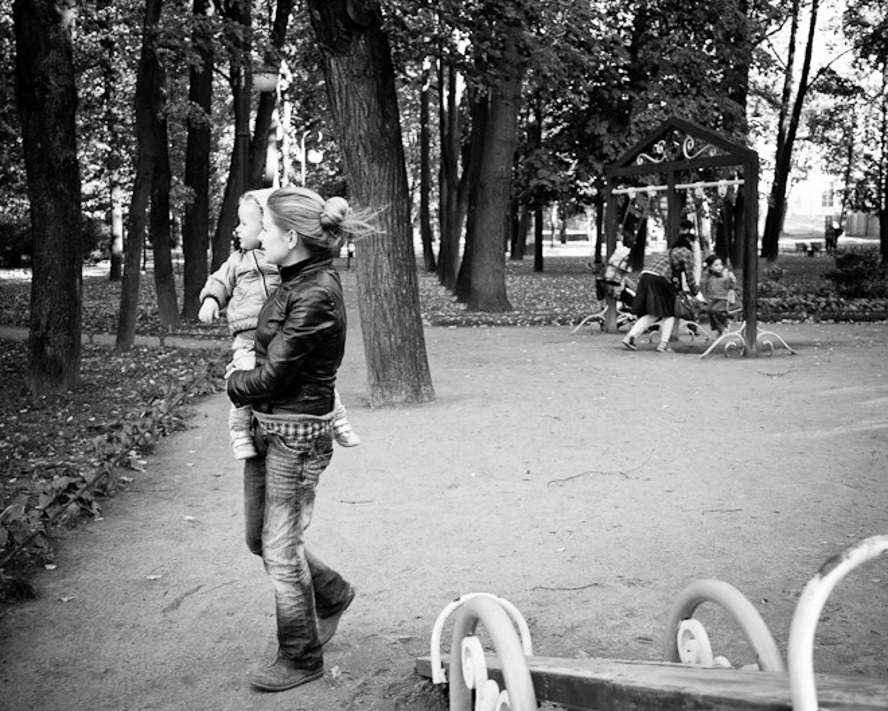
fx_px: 1078
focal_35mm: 41
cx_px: 449
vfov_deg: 36.5
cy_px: 357
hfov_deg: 44.8
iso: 200
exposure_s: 1/125
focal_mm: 24
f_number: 3.2
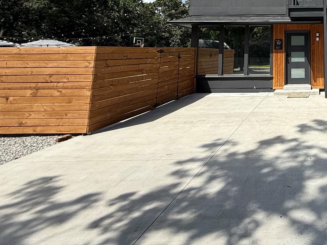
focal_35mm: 28
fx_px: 265
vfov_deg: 44.3
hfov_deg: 52.3
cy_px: 15
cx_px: 317
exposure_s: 1/1285
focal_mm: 2.22
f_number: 2.2
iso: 50
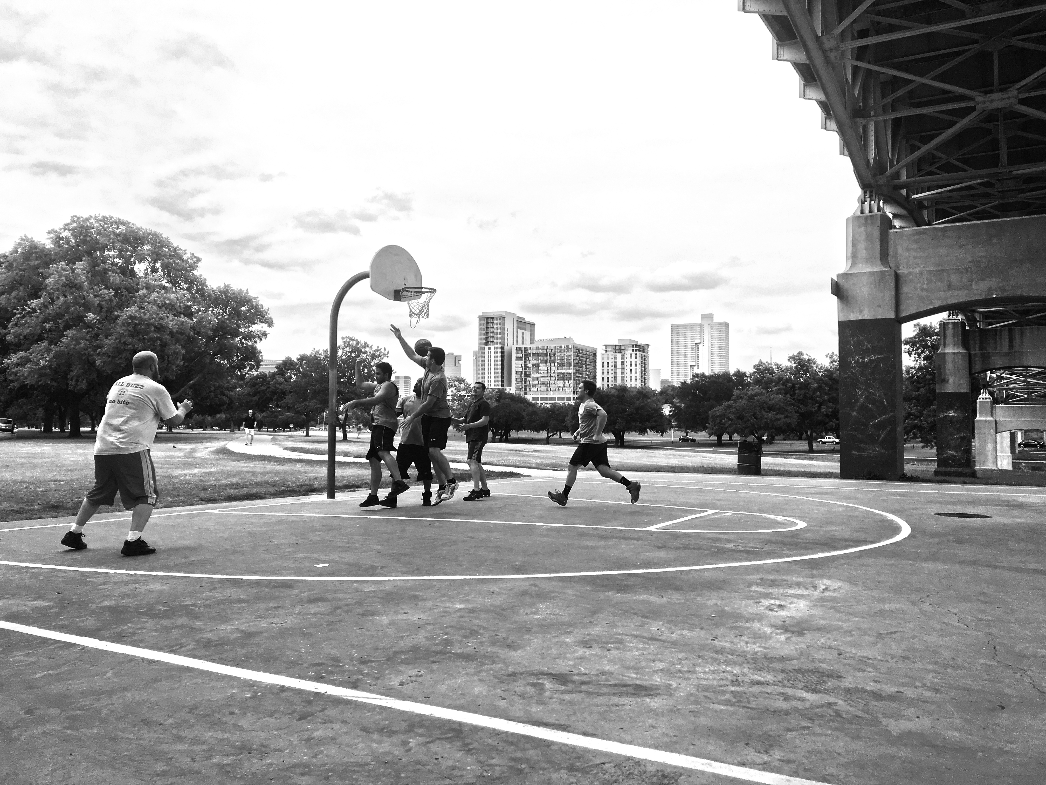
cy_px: 392
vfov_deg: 48.2
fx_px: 876
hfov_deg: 61.7
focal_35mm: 29
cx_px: 523
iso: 25
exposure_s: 1/801
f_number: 2.2
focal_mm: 4.15
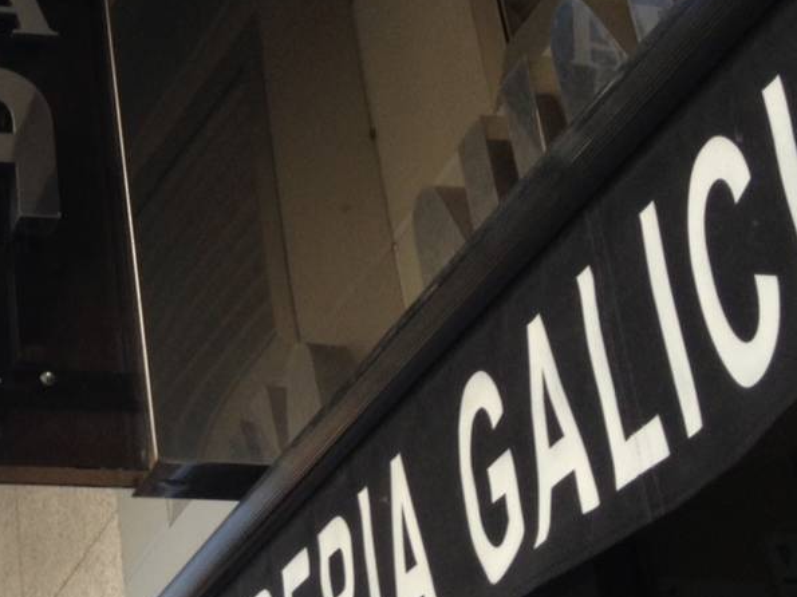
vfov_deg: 15.3
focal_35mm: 96
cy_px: 98
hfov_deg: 19.7
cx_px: -28
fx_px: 2210
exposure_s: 1/307
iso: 50
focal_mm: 4.28
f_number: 2.4
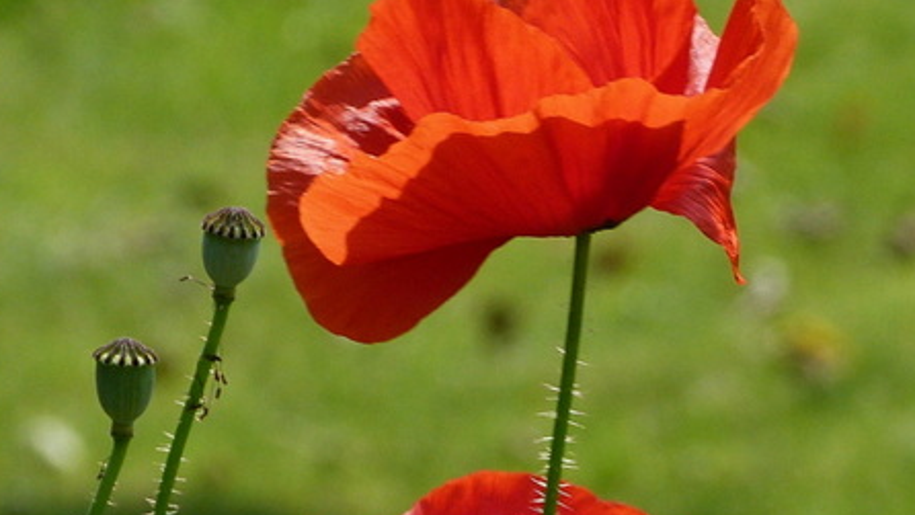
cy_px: 378
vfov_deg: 2.6
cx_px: 560
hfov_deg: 4.7
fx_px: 11259
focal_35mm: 464
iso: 80
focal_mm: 53.5
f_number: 5.6
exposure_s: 1/250
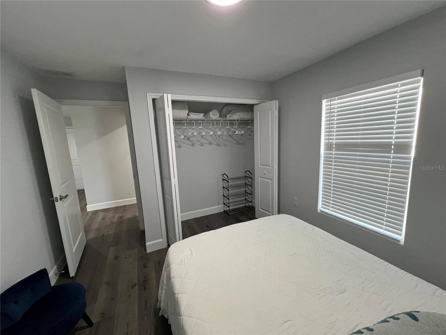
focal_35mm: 13
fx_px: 167
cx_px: 223
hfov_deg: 106.2
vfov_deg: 89.9
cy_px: 168
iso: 160
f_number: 1.8
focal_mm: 1.57
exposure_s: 1/60
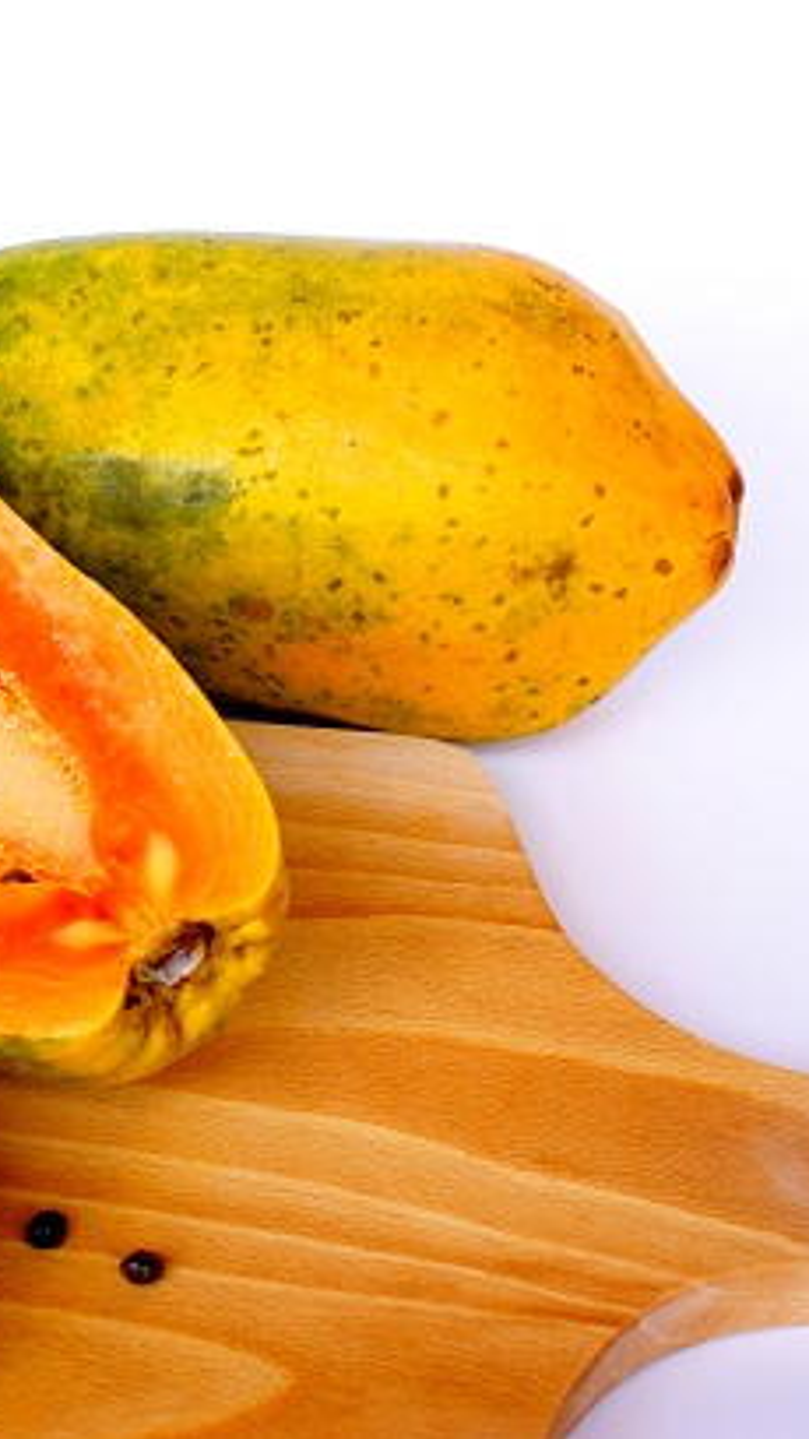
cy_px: 720
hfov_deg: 14.2
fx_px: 3158
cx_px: -97
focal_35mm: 83
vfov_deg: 25.7
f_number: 10
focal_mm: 35
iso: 100
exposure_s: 1/25
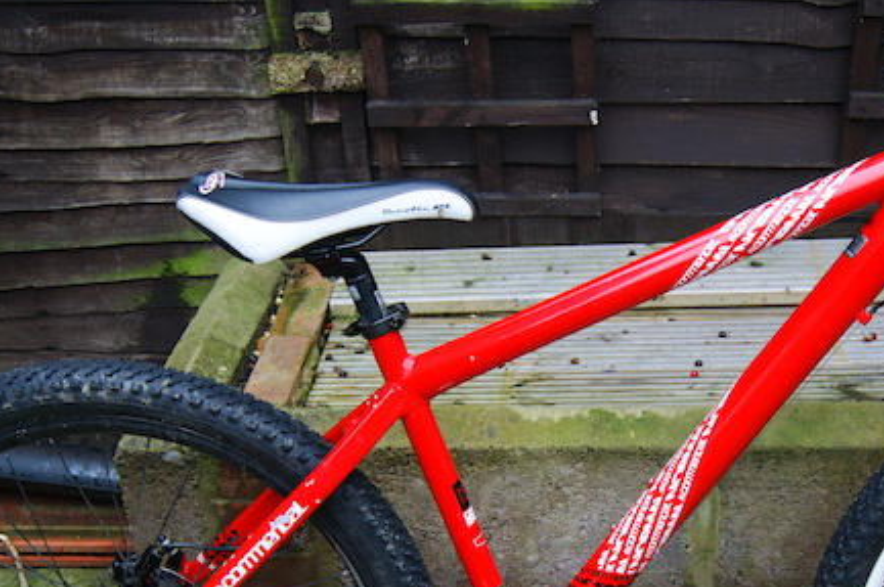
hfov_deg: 39.1
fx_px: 1226
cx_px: 604
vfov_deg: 26.6
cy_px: 442
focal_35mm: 50
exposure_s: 1/30
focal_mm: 18
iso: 100
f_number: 3.5
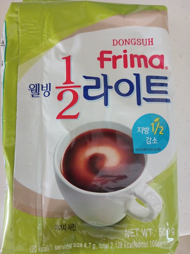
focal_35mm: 27
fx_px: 198
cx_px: 95
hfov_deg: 51.4
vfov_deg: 65.3
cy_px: 127
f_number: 1.8
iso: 800
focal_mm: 4
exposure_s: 1/17.1
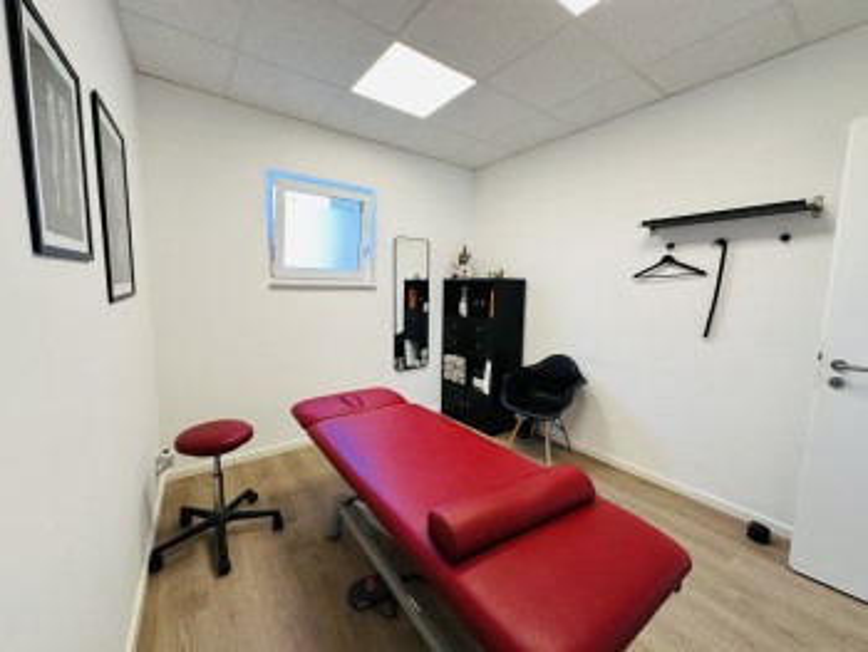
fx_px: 351
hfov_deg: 102.0
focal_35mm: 14
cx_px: 434
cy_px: 326
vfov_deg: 85.7
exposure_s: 1/100
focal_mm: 2.22
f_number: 2.2
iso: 100
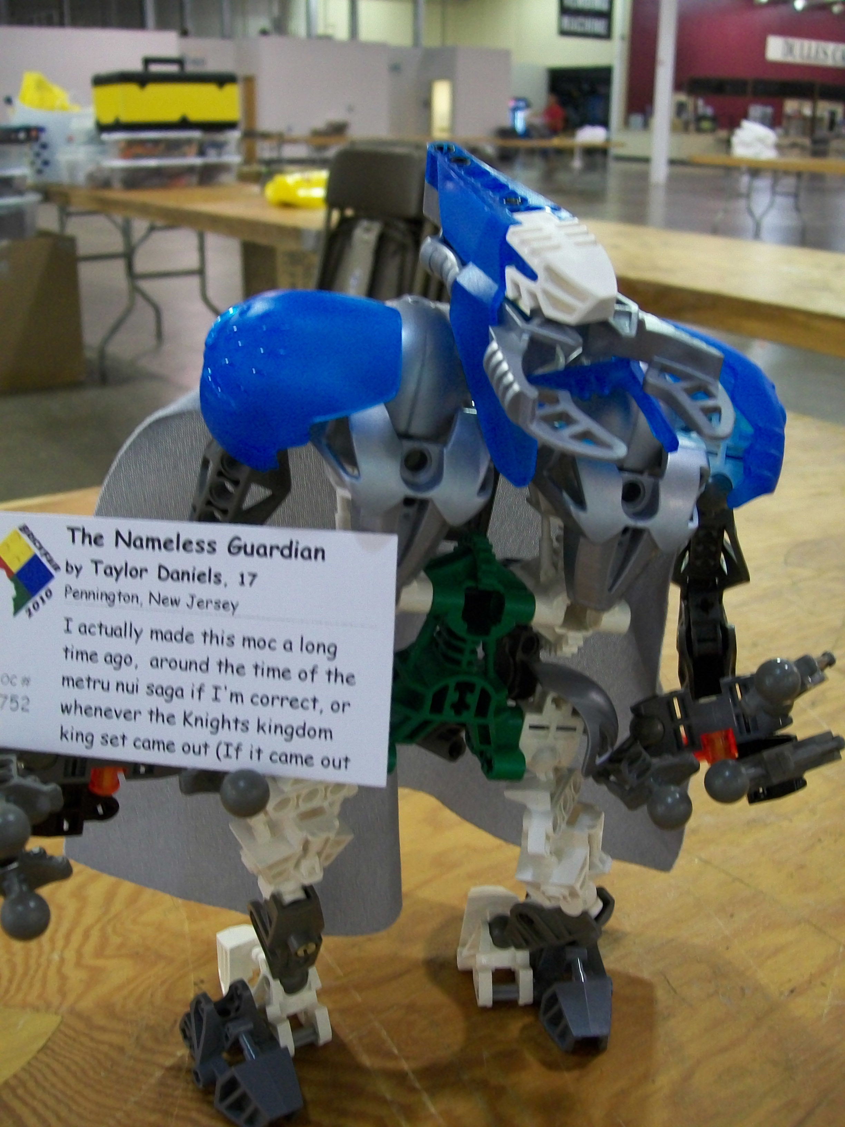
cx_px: 422
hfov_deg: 39.7
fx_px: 1172
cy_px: 564
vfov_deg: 51.4
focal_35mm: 36
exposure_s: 1/20
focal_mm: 6
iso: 160
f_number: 2.7
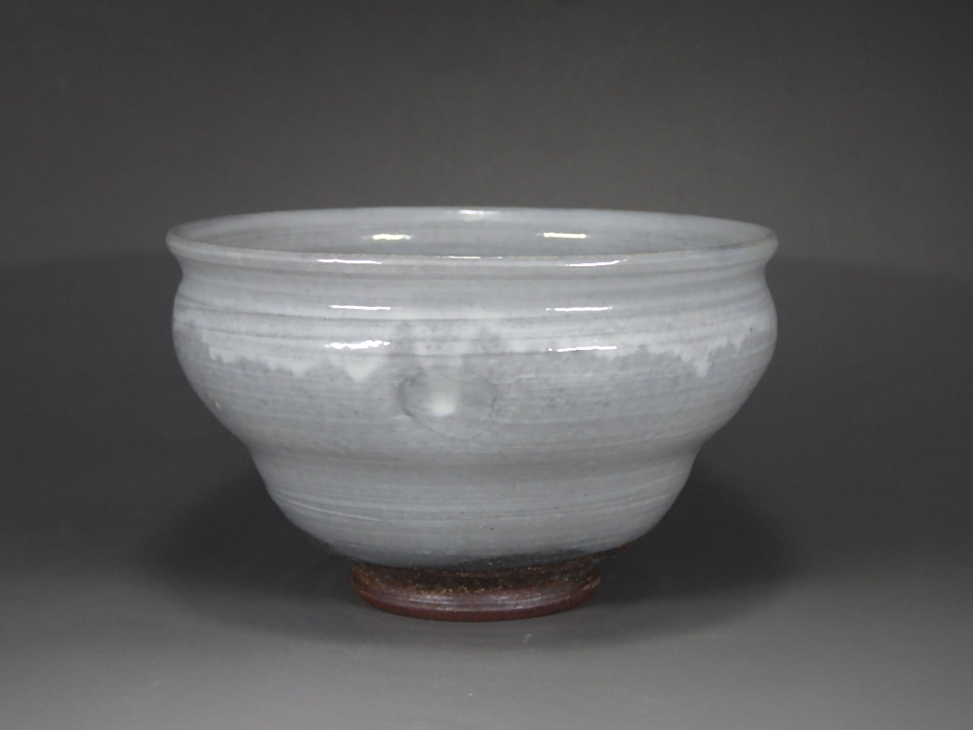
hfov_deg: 25.3
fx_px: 2164
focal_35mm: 77
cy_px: 365
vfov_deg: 19.1
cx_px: 486
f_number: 4.8
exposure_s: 1/80
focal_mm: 13.7
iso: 400
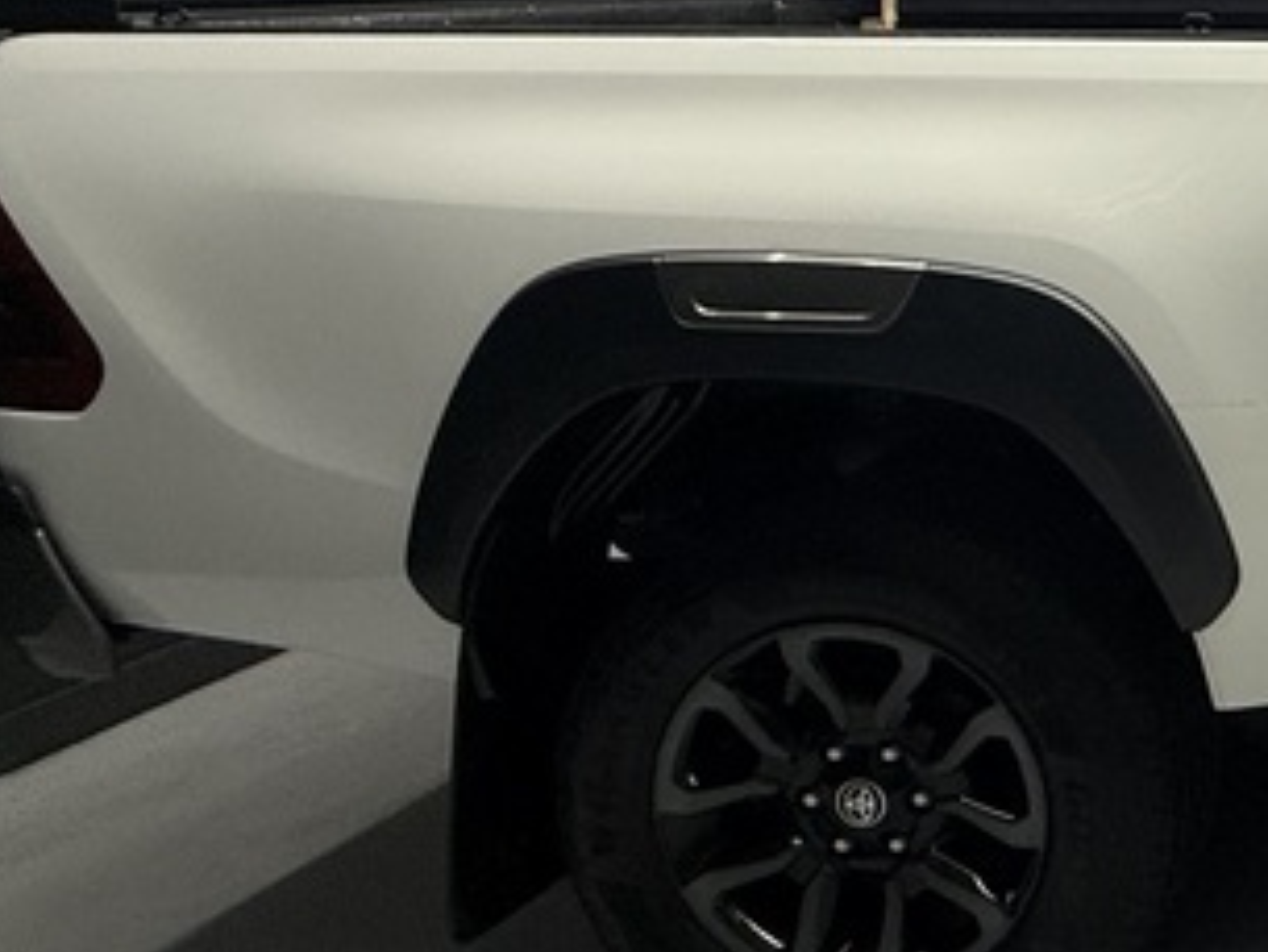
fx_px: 1722
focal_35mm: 47
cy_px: 121
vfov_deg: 29.8
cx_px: 1908
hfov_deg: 27.5
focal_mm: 2.22
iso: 100
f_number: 2.2
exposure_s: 1/100
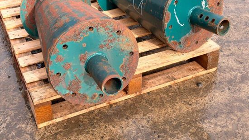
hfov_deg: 36.6
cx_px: 121
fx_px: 377
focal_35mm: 57
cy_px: 40
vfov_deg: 21.0
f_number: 1.78
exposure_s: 1/987
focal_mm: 6.76
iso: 64
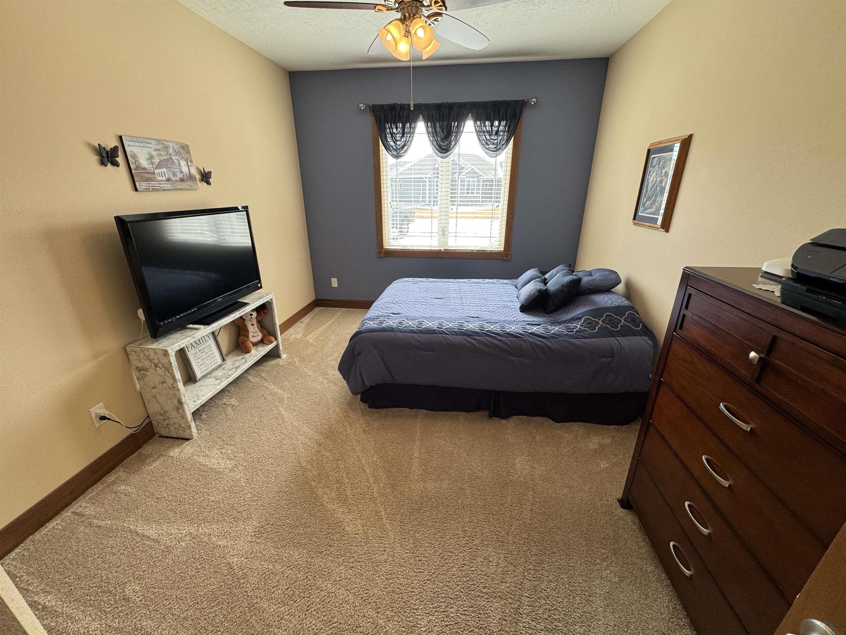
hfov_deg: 102.1
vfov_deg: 85.7
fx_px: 342
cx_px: 423
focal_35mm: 14
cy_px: 318
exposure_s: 1/120
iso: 160
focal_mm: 2.22
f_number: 2.2
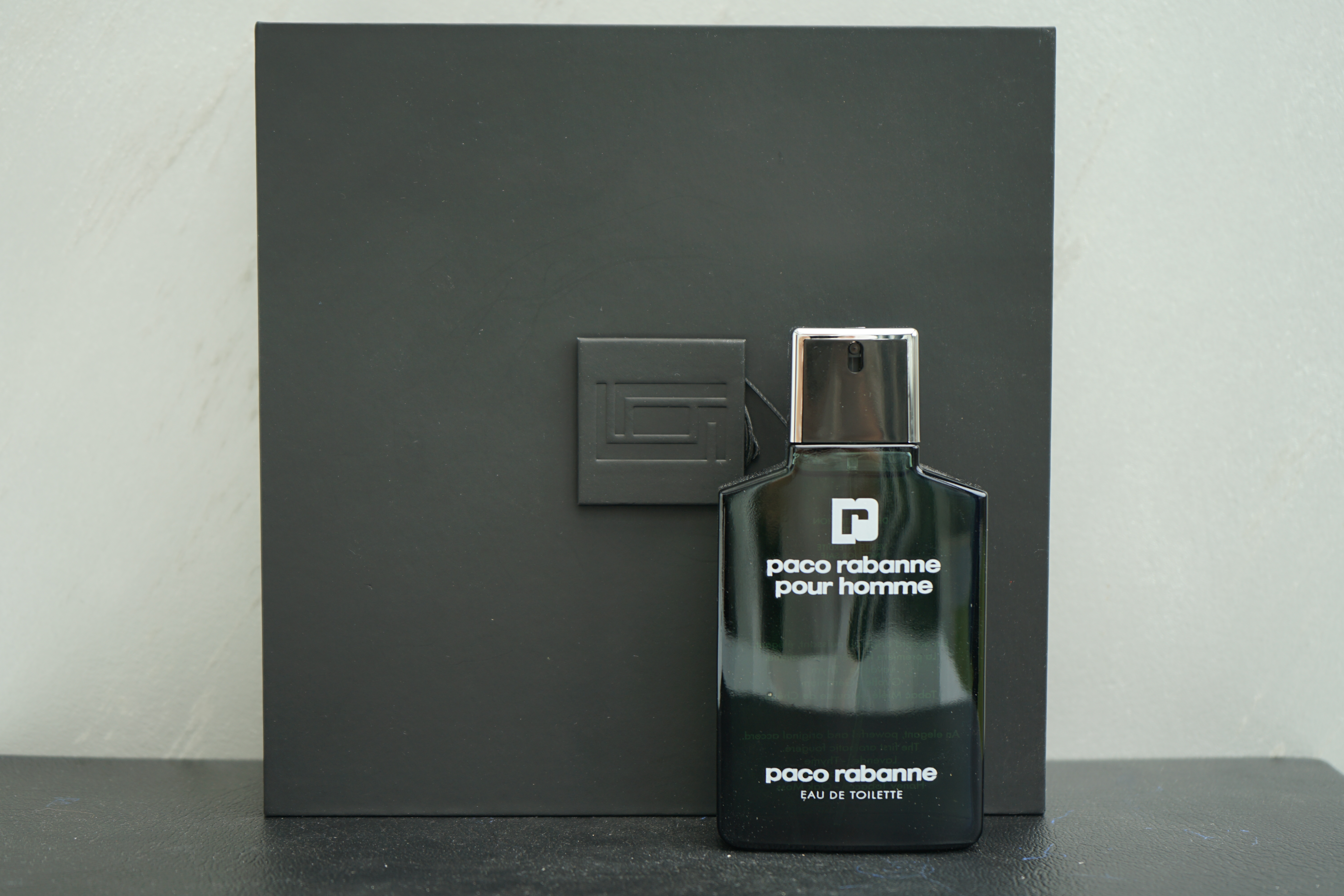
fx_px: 2314
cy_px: 448
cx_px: 672
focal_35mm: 62
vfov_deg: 21.9
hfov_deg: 32.4
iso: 125
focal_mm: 62
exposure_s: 1/80
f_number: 5.6
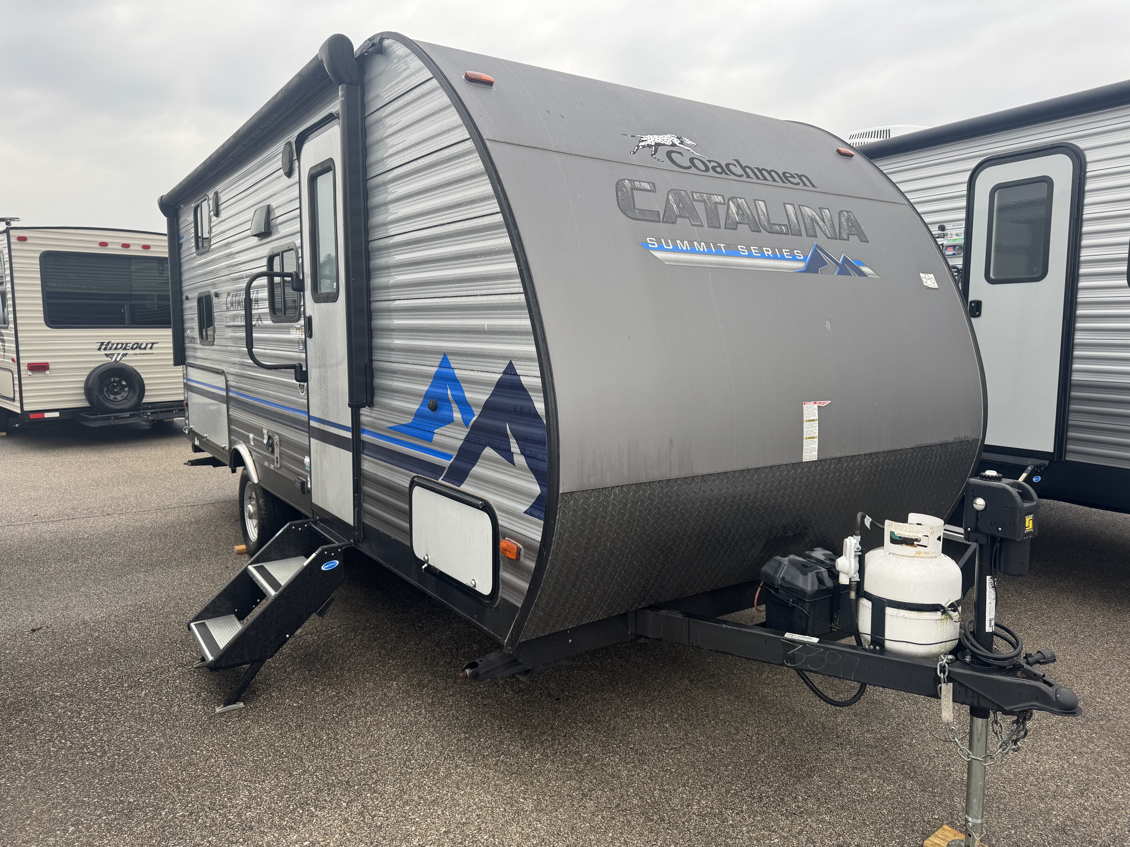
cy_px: 424
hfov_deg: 71.6
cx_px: 565
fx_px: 783
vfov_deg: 56.8
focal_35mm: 24
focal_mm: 6.76
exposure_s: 1/207
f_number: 1.78
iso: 64
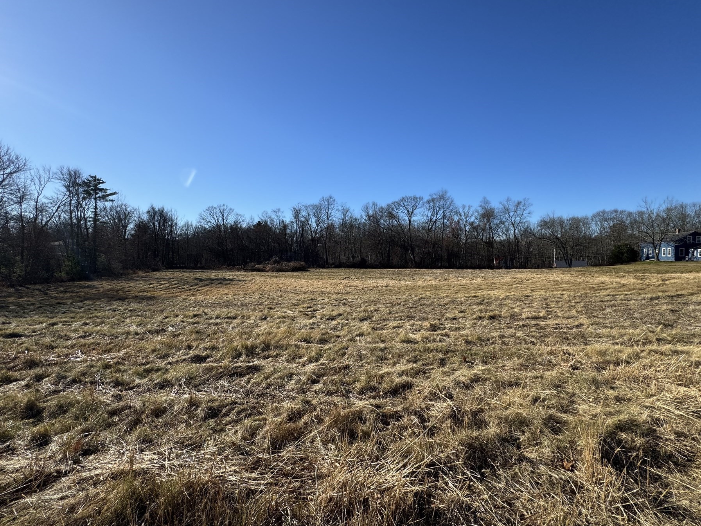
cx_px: 350
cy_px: 258
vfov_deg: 78.1
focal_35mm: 16
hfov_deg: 94.5
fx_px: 324
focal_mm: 2.22
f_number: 2.2
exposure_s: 1/1748
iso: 50
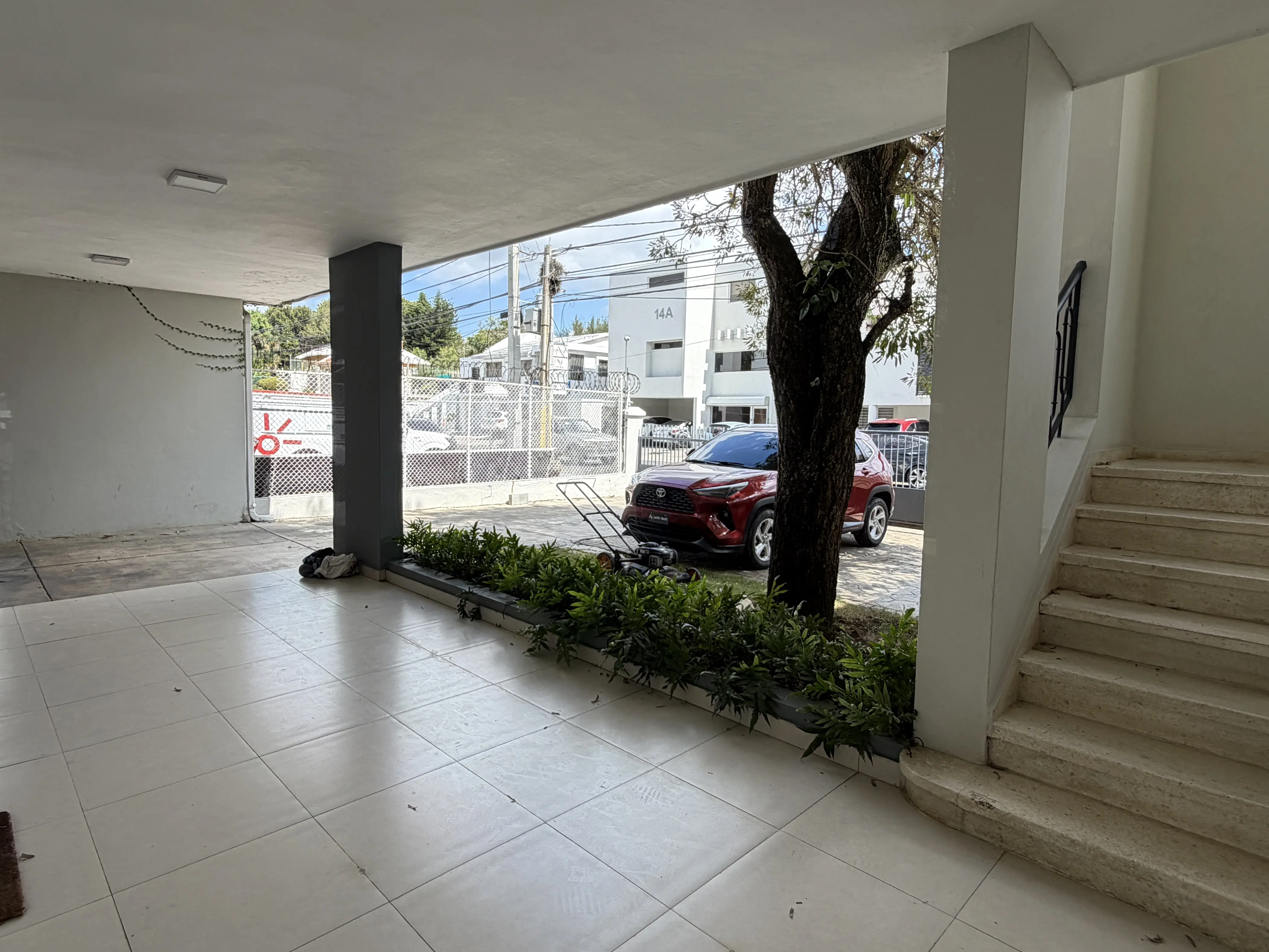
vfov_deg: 68.7
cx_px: 615
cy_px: 470
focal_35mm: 19
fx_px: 697
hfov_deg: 84.6
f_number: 2.2
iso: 64
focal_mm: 2.22
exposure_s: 1/455
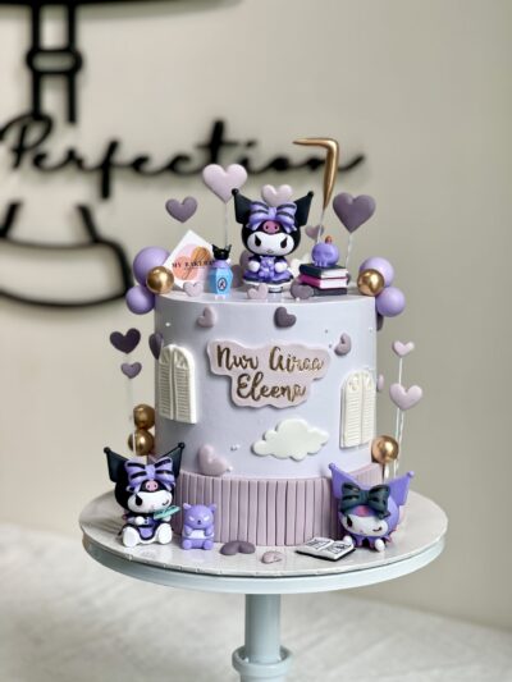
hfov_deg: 22.9
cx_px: 256
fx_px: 1262
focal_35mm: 64
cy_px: 341
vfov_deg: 30.3
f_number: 2.2
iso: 20
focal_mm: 7.5
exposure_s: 1/100
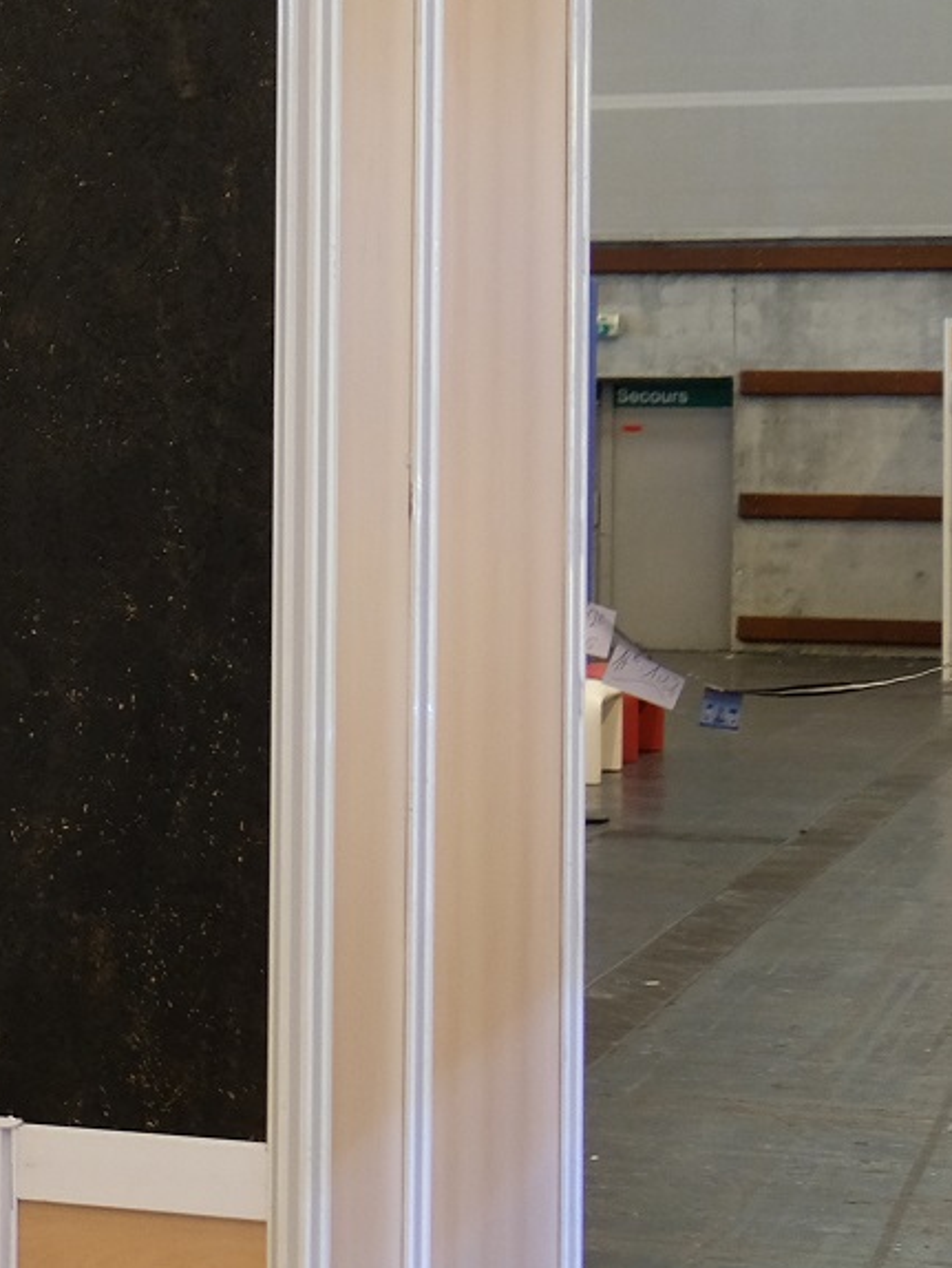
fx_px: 4250
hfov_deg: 11.0
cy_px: 524
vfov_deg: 17.0
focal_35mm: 116
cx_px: -1230
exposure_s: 1/30
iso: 1250
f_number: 4
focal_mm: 23.3
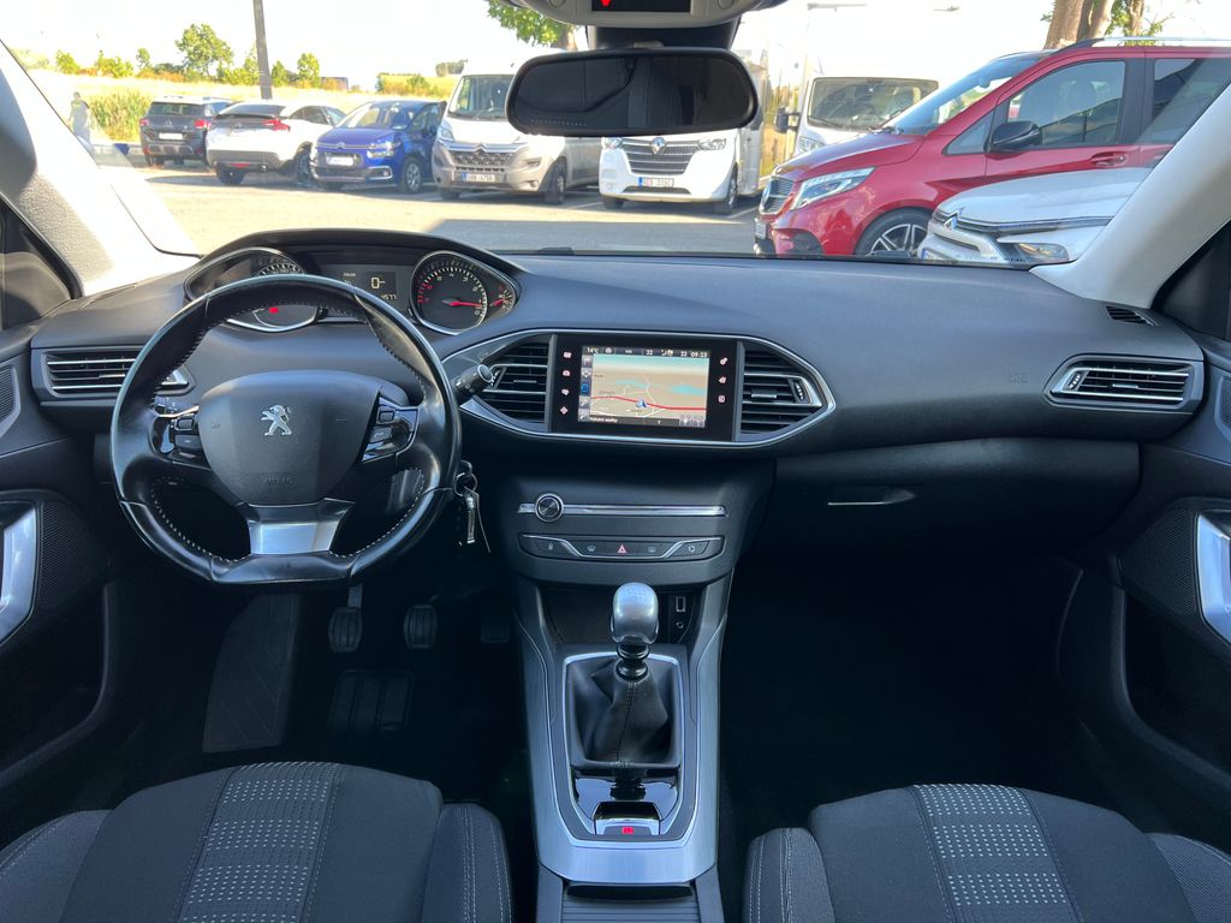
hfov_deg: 67.3
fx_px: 925
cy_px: 462
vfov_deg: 53.1
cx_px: 616
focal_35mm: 26
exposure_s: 1/121
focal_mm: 5.7
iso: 40
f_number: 1.5
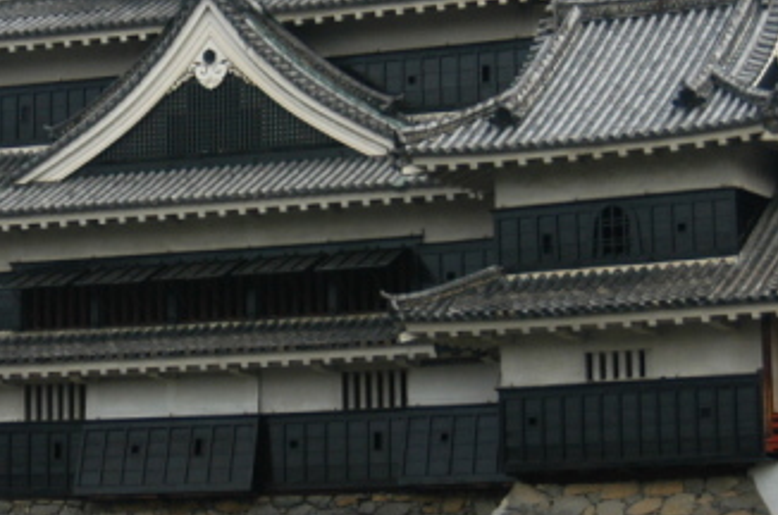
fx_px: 3257
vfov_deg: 9.0
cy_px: 130
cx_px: 253
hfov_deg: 13.6
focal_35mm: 151
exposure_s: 1/250
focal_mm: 32
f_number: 4
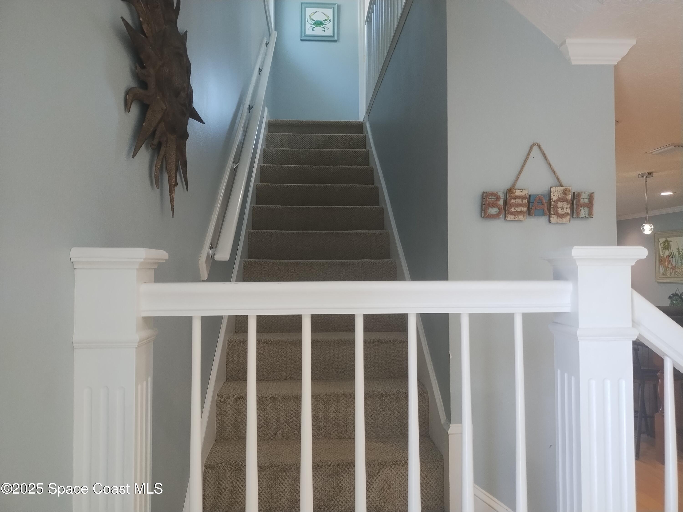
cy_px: 256
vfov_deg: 54.9
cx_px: 342
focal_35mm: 25
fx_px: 493
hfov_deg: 69.4
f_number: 1.7
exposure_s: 1/60
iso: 144
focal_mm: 4.71
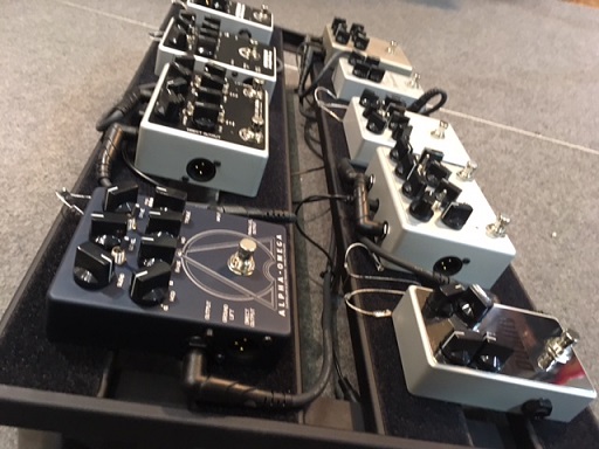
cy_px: 224
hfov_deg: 61.7
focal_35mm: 29
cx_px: 300
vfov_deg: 48.2
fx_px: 502
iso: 200
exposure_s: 1/30
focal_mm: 4.15
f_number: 2.2
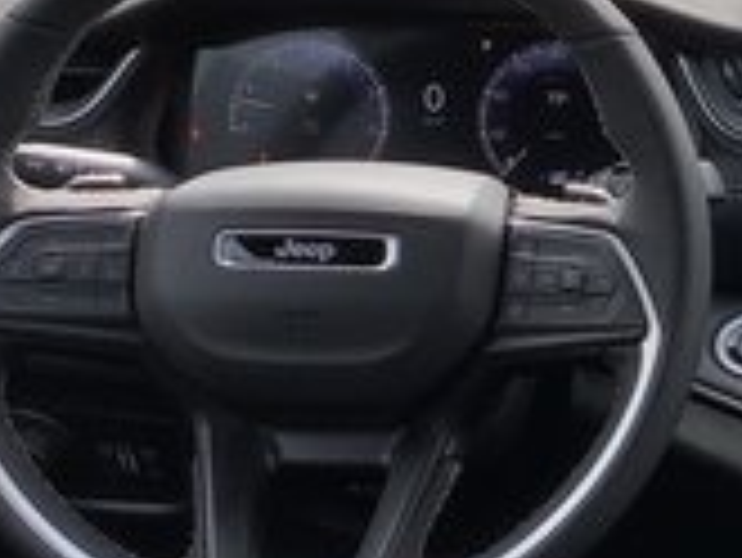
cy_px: 238
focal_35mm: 120
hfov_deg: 15.4
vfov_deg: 12.4
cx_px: 1039
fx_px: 2574
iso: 25
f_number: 2.4
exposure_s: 1/199
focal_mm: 3.3
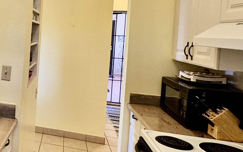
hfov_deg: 43.4
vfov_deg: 33.9
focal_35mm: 37
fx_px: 245
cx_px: -12
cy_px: 42
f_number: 2.2
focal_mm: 2.22
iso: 200
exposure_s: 1/60
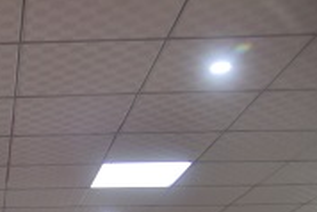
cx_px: -105
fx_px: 714
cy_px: 353
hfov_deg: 22.2
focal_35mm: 81
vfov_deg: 15.1
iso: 1000
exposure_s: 1/60
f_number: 4
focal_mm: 24
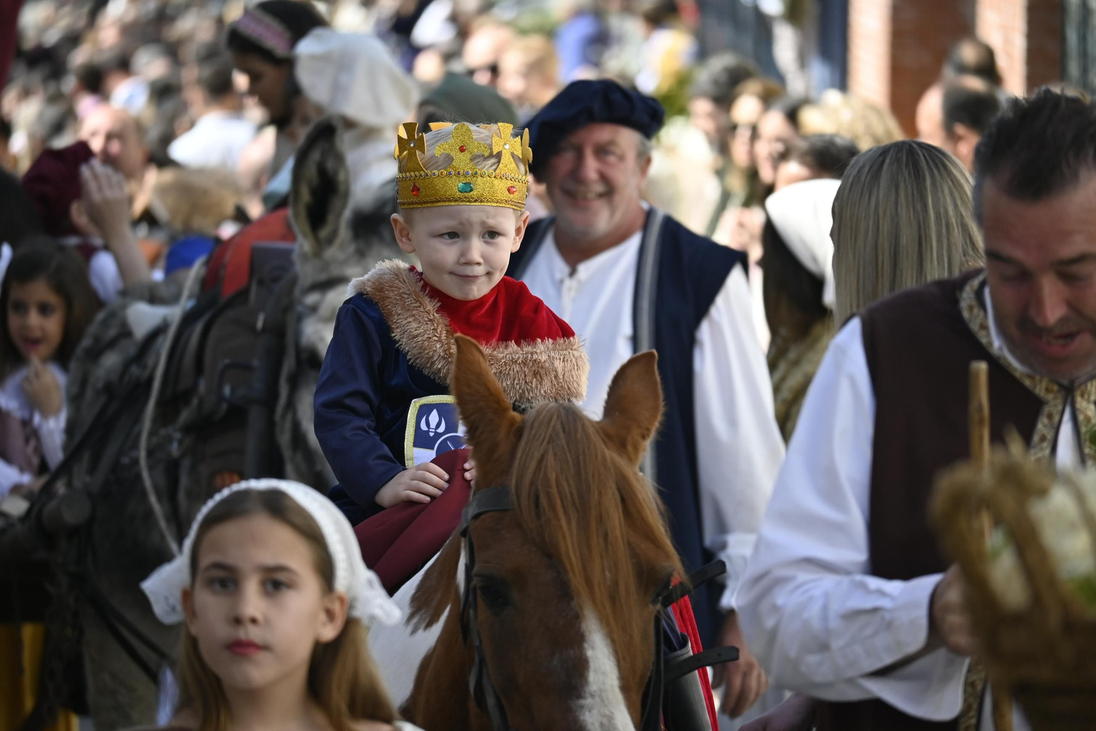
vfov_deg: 3.7
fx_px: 11448
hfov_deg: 5.5
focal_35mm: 376
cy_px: 366
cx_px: 548
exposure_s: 1/500
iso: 320
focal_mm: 250
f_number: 6.3
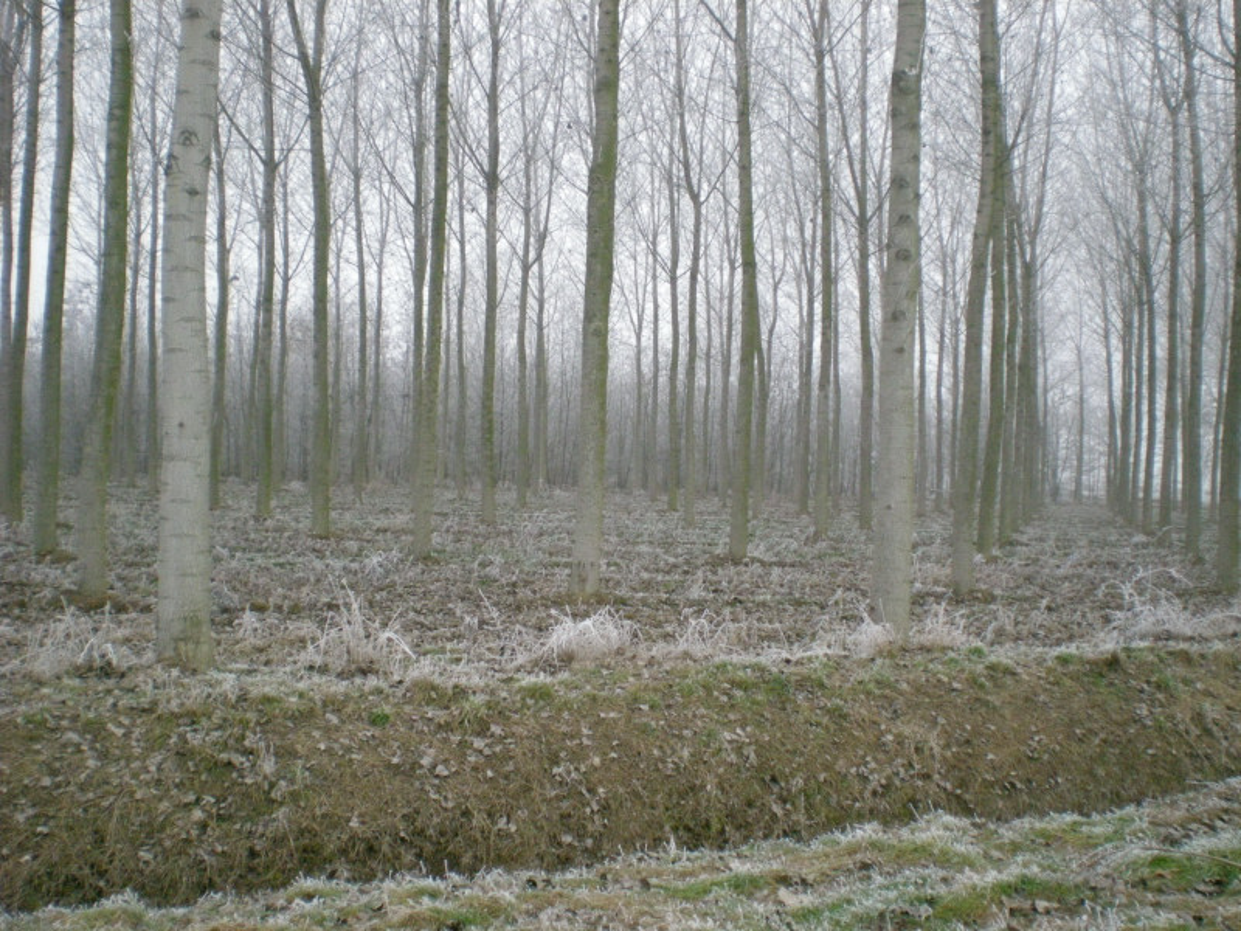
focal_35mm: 38
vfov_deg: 37.7
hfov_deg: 49.0
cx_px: 620
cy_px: 466
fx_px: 1362
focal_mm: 6.3
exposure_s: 1/420
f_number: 4.6
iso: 400
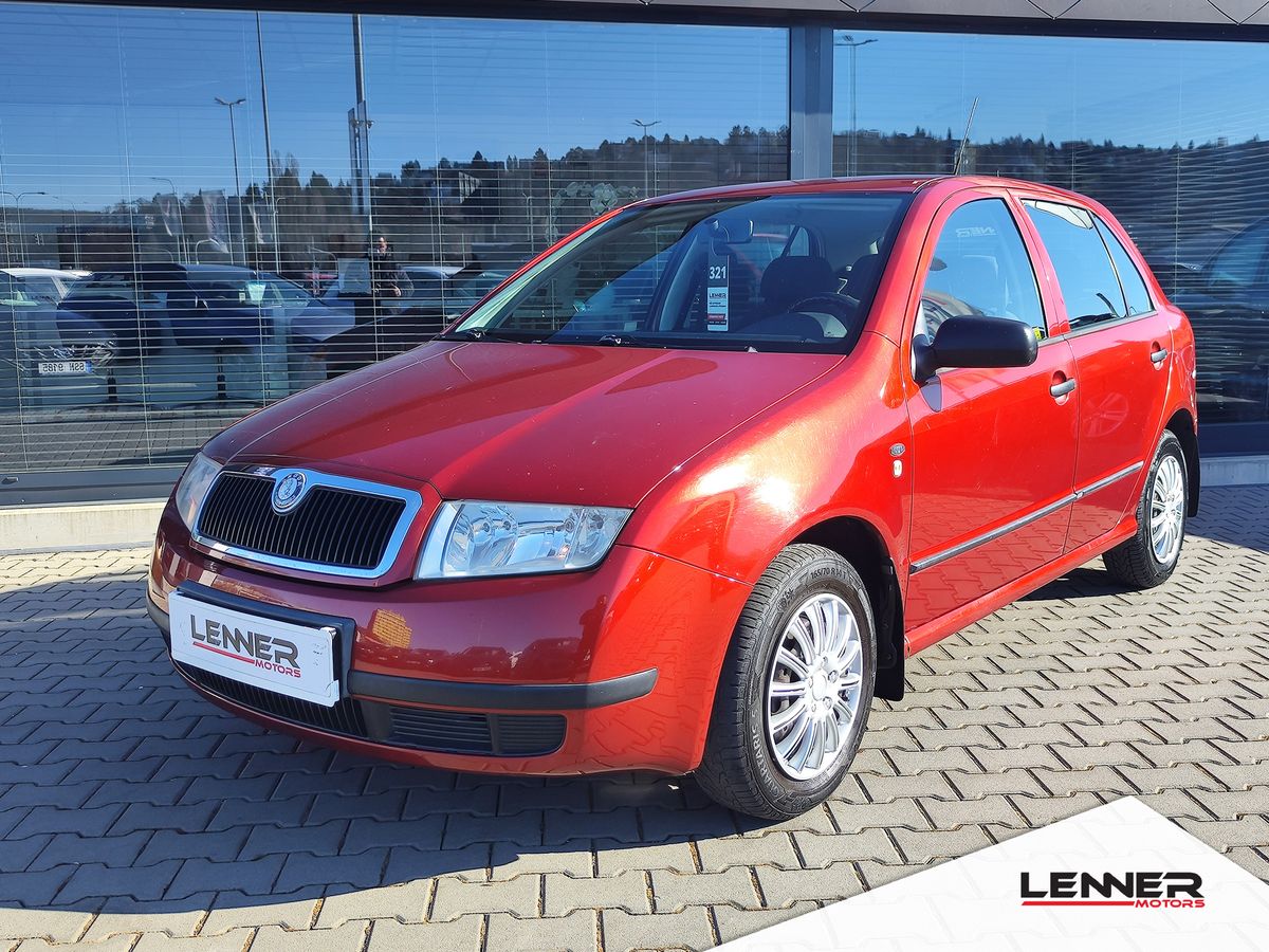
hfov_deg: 73.9
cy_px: 476
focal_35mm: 23
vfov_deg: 58.9
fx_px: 843
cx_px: 634
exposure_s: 1/405
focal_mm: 7.01
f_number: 1.69
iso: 50
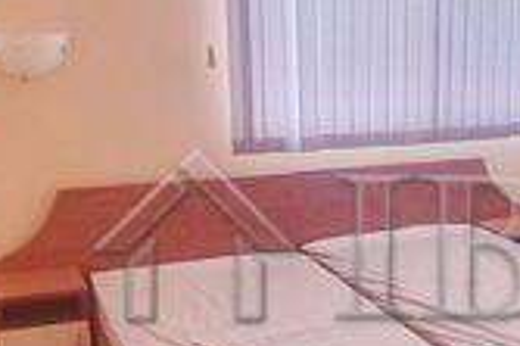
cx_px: 406
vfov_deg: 23.5
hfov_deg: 34.2
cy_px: 265
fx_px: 823
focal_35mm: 57
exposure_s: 1/50
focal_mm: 2.2
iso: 125
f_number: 2.2
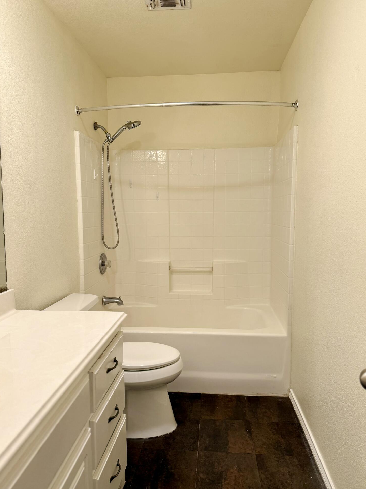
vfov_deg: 69.4
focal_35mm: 25
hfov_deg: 54.9
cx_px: 185
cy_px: 242
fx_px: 352
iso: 125
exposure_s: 1/120
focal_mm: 6.76
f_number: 1.78
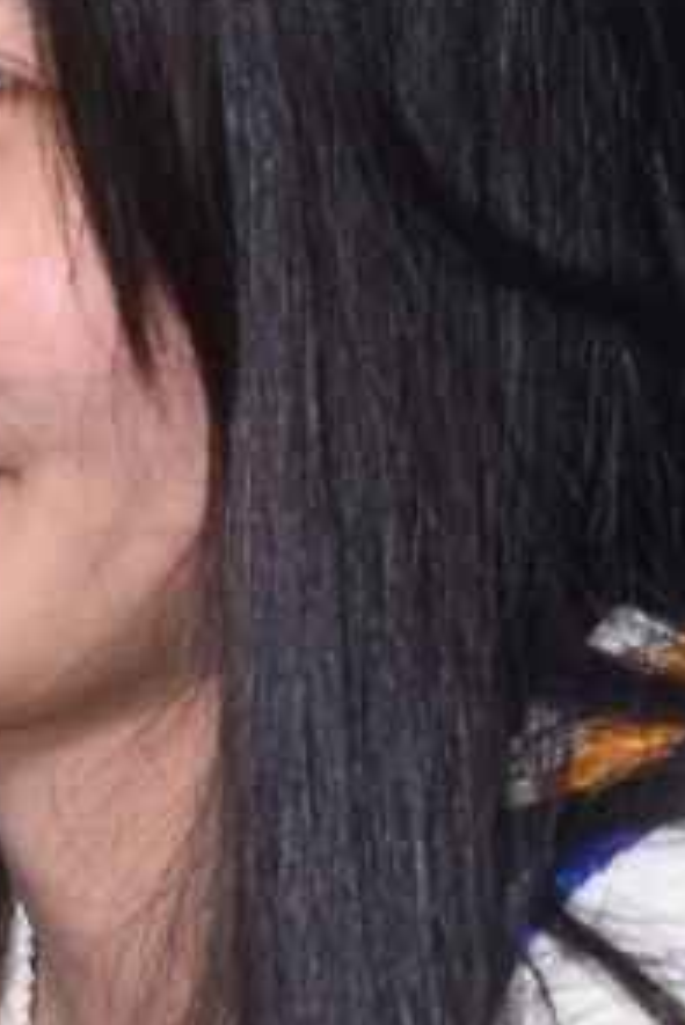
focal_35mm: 267
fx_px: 7611
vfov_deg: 7.2
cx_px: 49
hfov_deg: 5.1
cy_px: 2549
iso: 500
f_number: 5.6
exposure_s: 1/80
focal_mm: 35
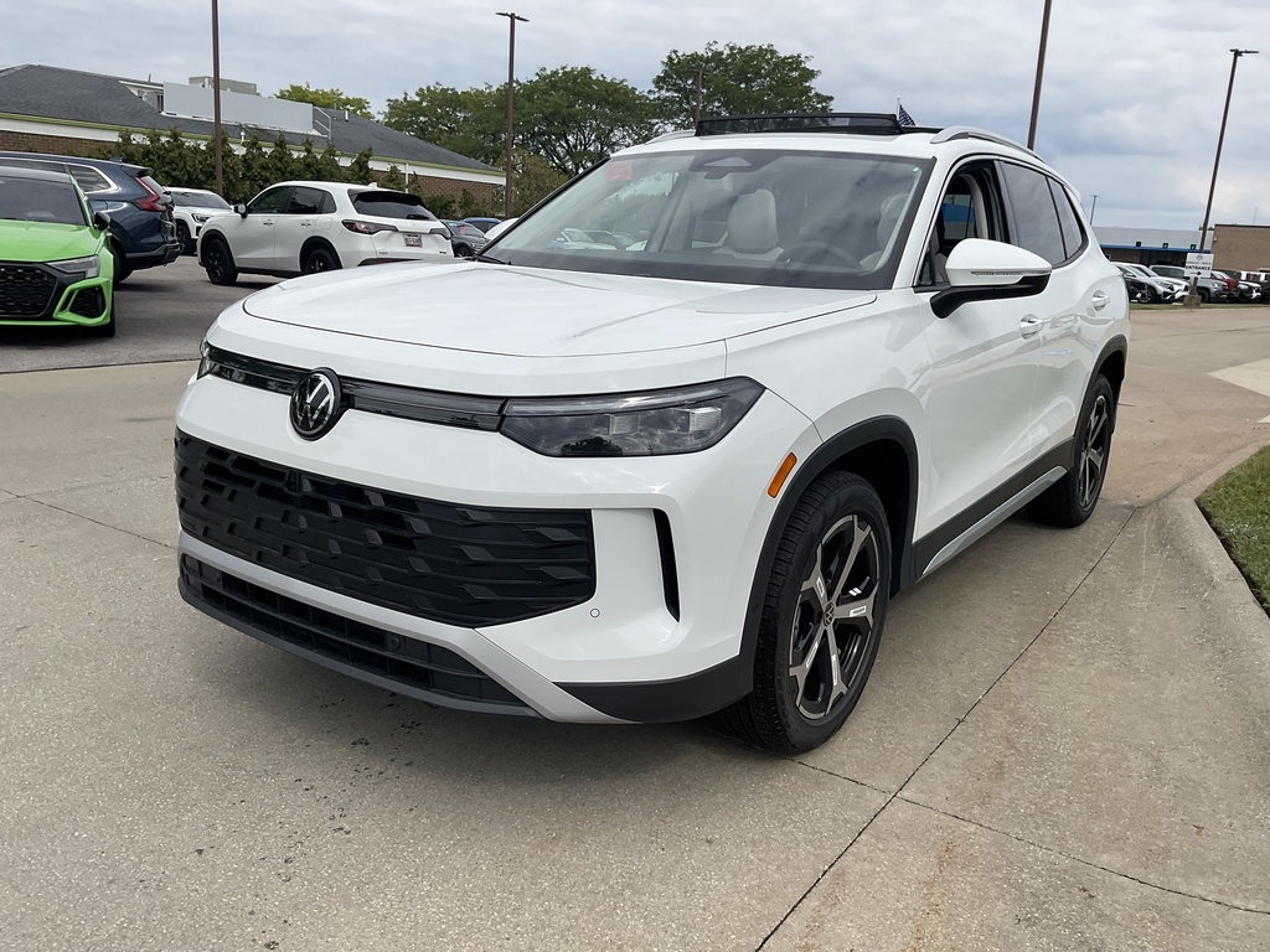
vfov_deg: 48.2
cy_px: 476
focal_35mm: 29
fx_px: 1064
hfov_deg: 61.7
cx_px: 635
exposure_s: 1/1848
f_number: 1.8
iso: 16
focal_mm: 3
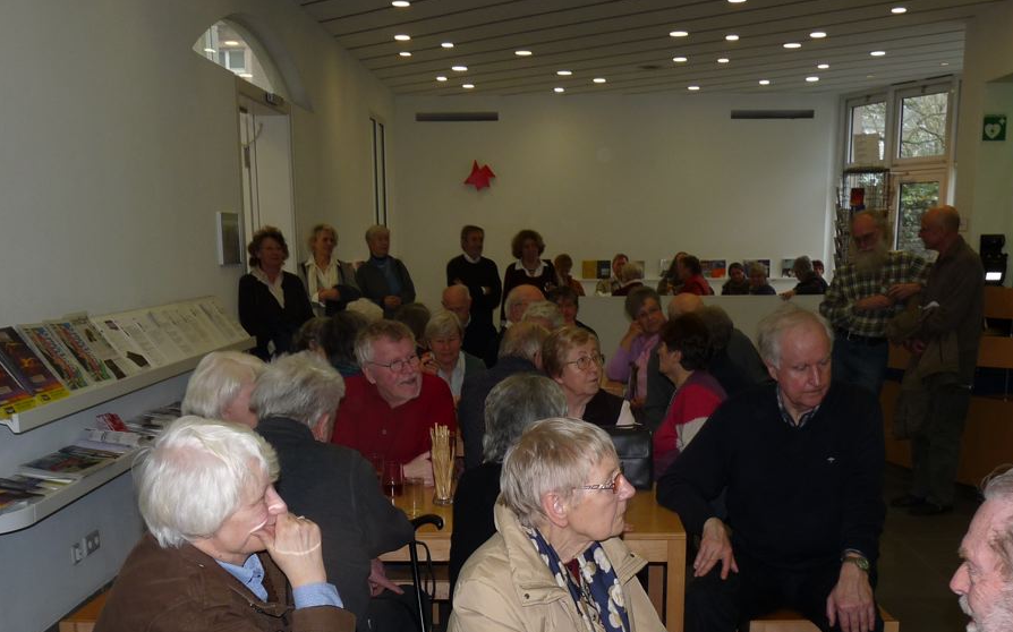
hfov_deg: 48.2
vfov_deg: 30.3
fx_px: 1131
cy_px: 522
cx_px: 522
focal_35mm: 41
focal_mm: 4.8
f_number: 2.8
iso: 100
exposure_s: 1/30
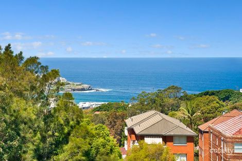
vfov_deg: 13.0
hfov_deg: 19.5
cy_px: 80
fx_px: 706
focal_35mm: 105
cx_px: 121
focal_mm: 105
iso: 500
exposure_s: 1/500
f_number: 11
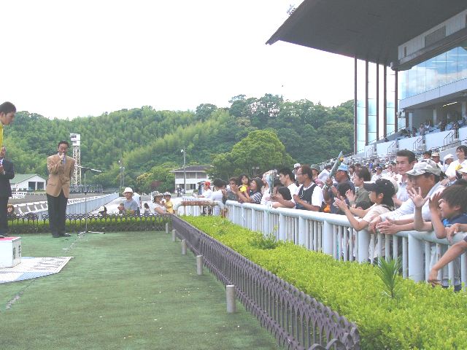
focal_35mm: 47
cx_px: 234
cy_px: 175
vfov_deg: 30.9
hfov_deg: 40.4
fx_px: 634
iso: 50
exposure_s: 1/320
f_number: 4
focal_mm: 7.9
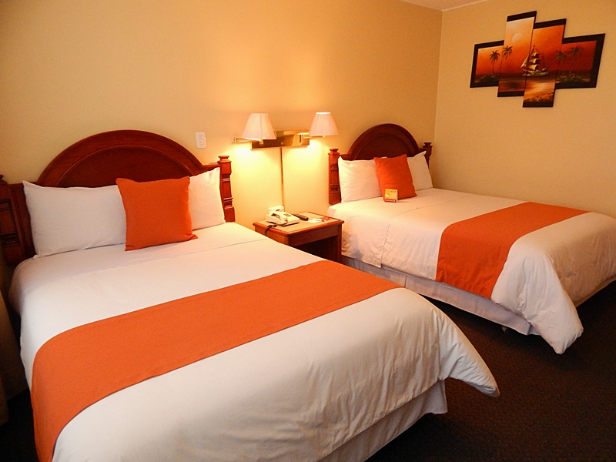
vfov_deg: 58.9
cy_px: 231
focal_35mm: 23
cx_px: 308
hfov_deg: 73.9
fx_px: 409
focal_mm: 4
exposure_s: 1/30
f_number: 3
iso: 160
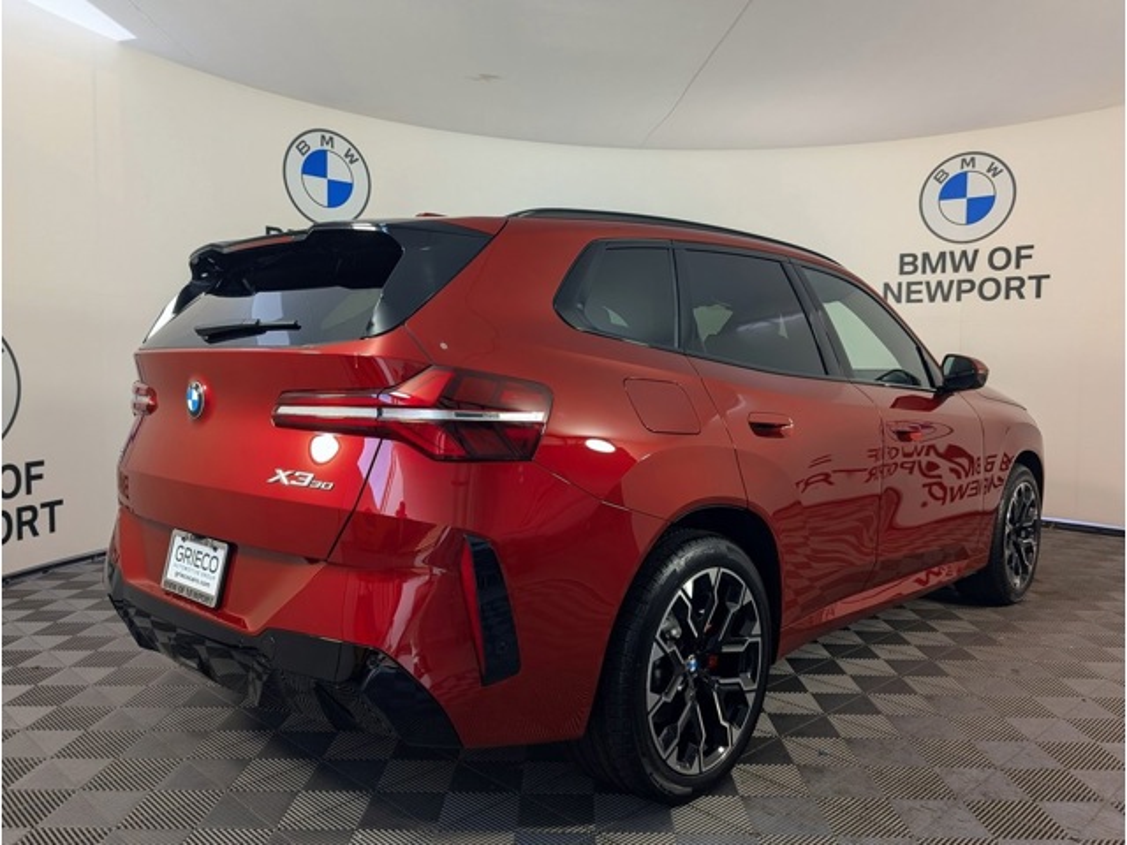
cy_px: 422
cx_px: 564
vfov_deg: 56.8
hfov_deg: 71.6
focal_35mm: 24
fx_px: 781
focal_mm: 6.9
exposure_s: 1/95.7
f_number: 1.68
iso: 20
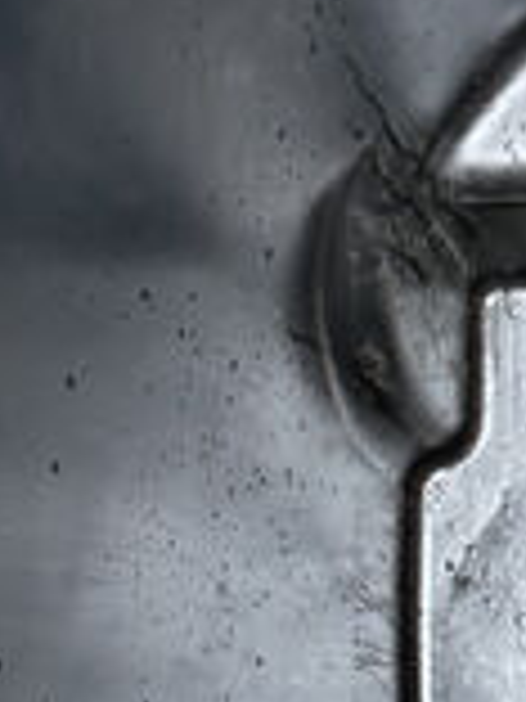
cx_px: 796
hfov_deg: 11.5
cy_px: 360
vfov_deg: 16.0
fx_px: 2492
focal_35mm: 123
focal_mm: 6.76
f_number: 1.78
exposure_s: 1/106
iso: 200
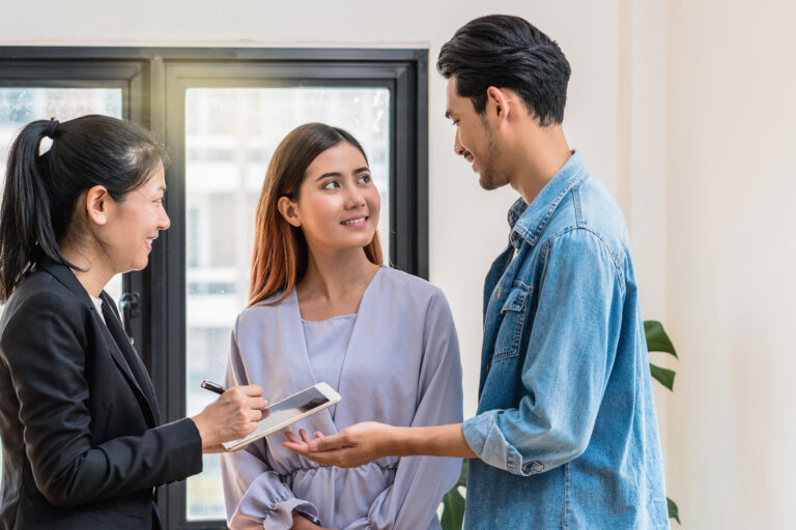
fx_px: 2819
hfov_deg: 16.1
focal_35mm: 128
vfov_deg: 10.8
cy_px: 265
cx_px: 398
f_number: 4
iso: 200
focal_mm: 85
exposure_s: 1/100
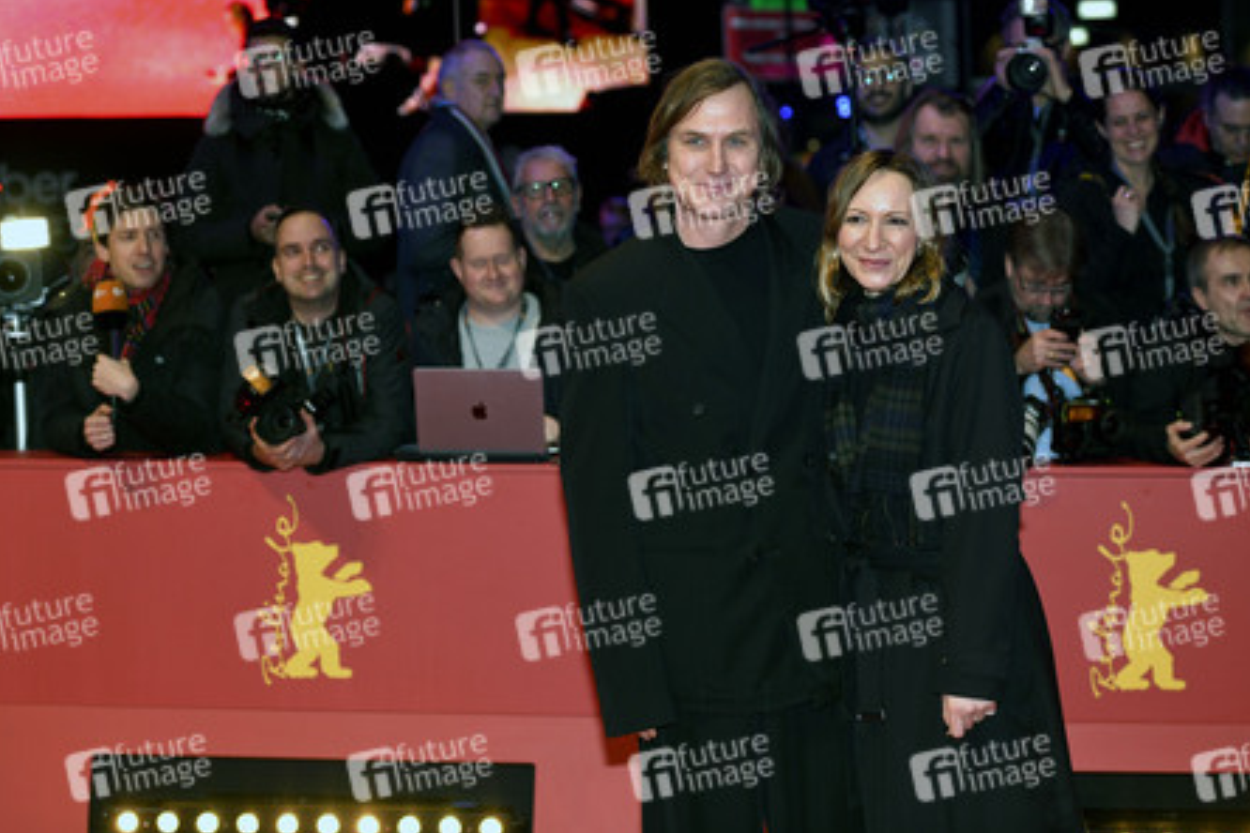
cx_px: 626
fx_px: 2465
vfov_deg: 19.2
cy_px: 416
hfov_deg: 28.5
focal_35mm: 71
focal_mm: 70
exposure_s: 1/640
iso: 800
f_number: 3.5
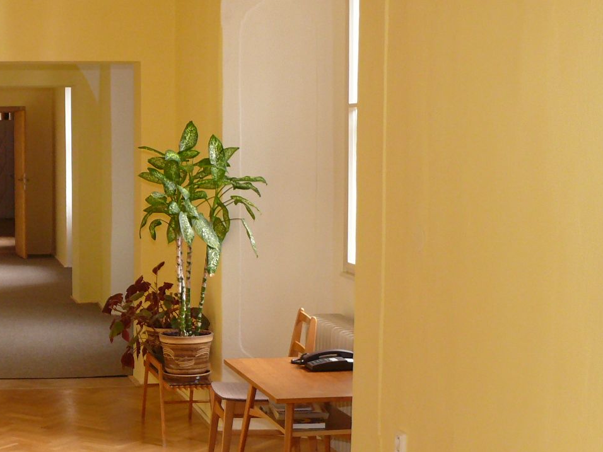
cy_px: 282
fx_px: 1306
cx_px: 83
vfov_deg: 19.6
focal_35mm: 75
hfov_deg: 25.3
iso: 200
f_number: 2.8
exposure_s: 1/100
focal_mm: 7.4
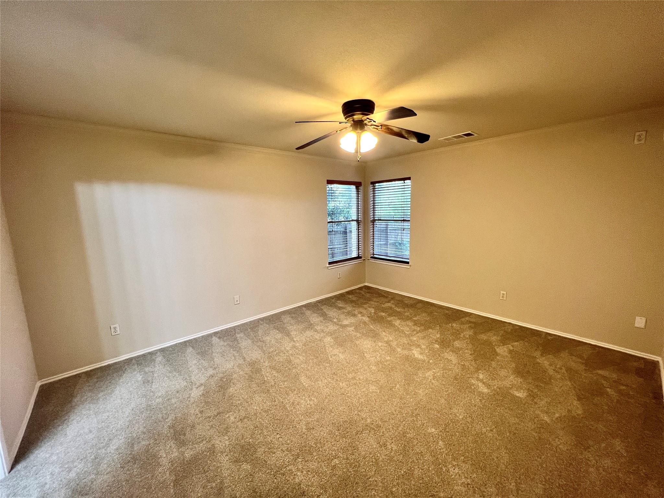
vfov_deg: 89.9
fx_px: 249
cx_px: 332
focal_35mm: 13
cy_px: 249
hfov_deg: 106.2
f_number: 1.8
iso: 250
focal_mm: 1.57
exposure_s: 1/60
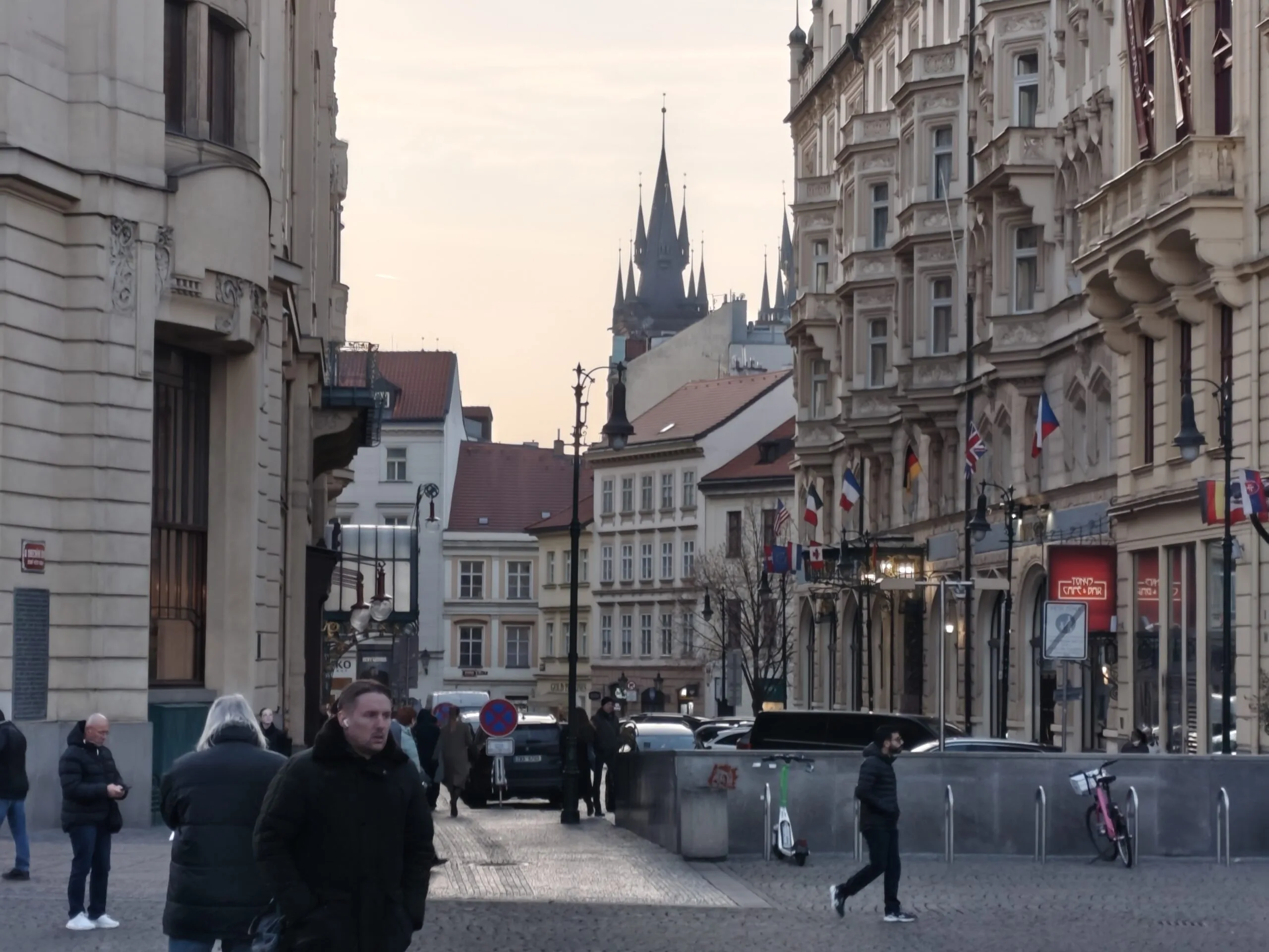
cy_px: 476
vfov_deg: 16.1
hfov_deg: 21.3
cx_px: 634
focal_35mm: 92
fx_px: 3373
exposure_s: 1/100
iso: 100
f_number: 1.65
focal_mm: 6.19
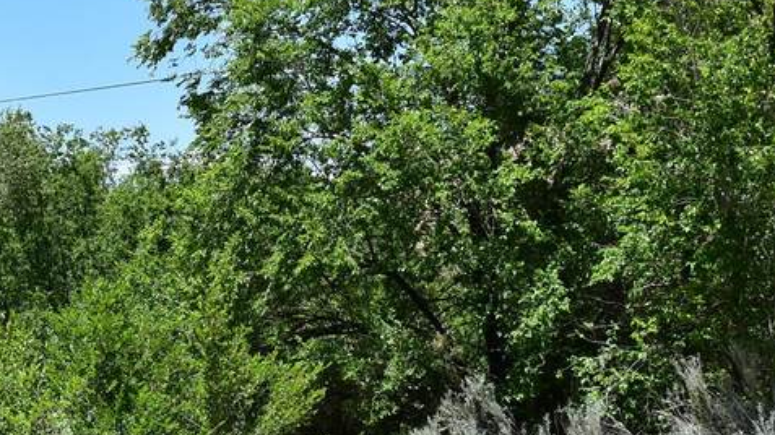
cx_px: -84
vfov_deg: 9.0
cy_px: 253
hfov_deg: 15.5
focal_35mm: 135
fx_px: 2773
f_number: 11
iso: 400
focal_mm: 32
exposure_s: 1/500
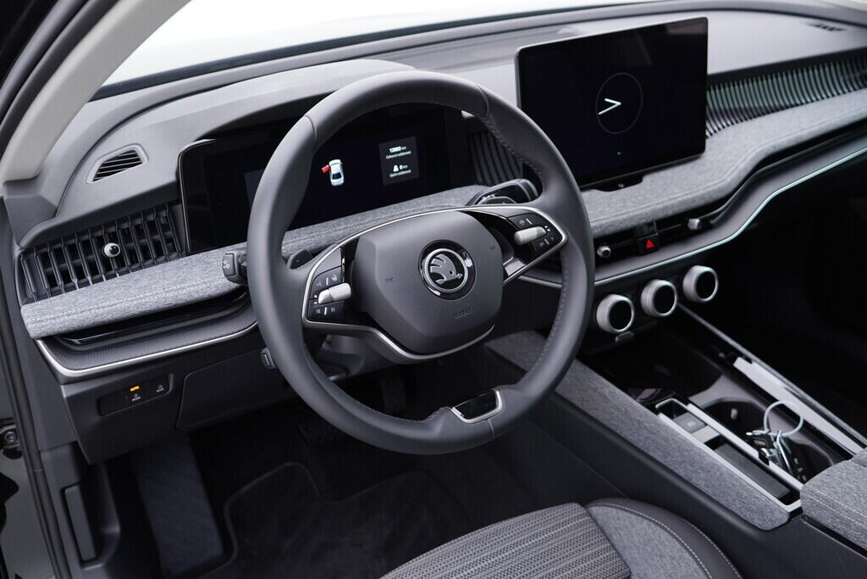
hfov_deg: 53.1
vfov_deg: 36.9
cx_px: 434
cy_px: 290
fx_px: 867
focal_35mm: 36
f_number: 2.8
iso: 200
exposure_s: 1/40
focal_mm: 24
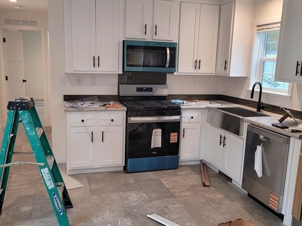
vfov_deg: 53.0
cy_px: 113
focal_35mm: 26
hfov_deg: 67.3
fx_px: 227
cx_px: 151
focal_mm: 5.4
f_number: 1.8
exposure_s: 1/120
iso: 250
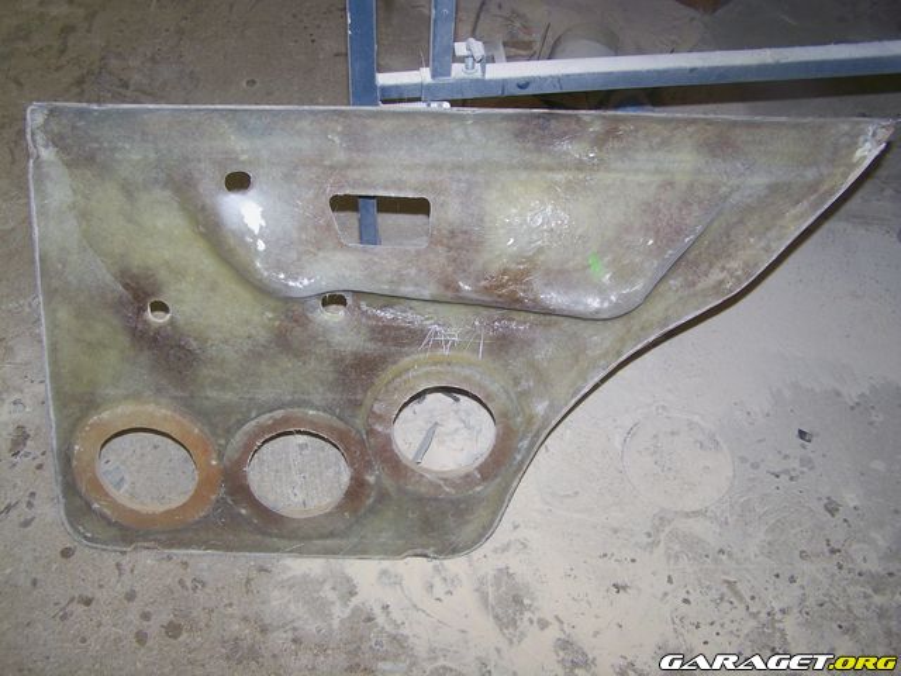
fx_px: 989
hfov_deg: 49.0
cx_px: 450
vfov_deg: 37.7
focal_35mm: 38
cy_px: 338
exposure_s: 1/60
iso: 80
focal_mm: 6.3
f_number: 2.8
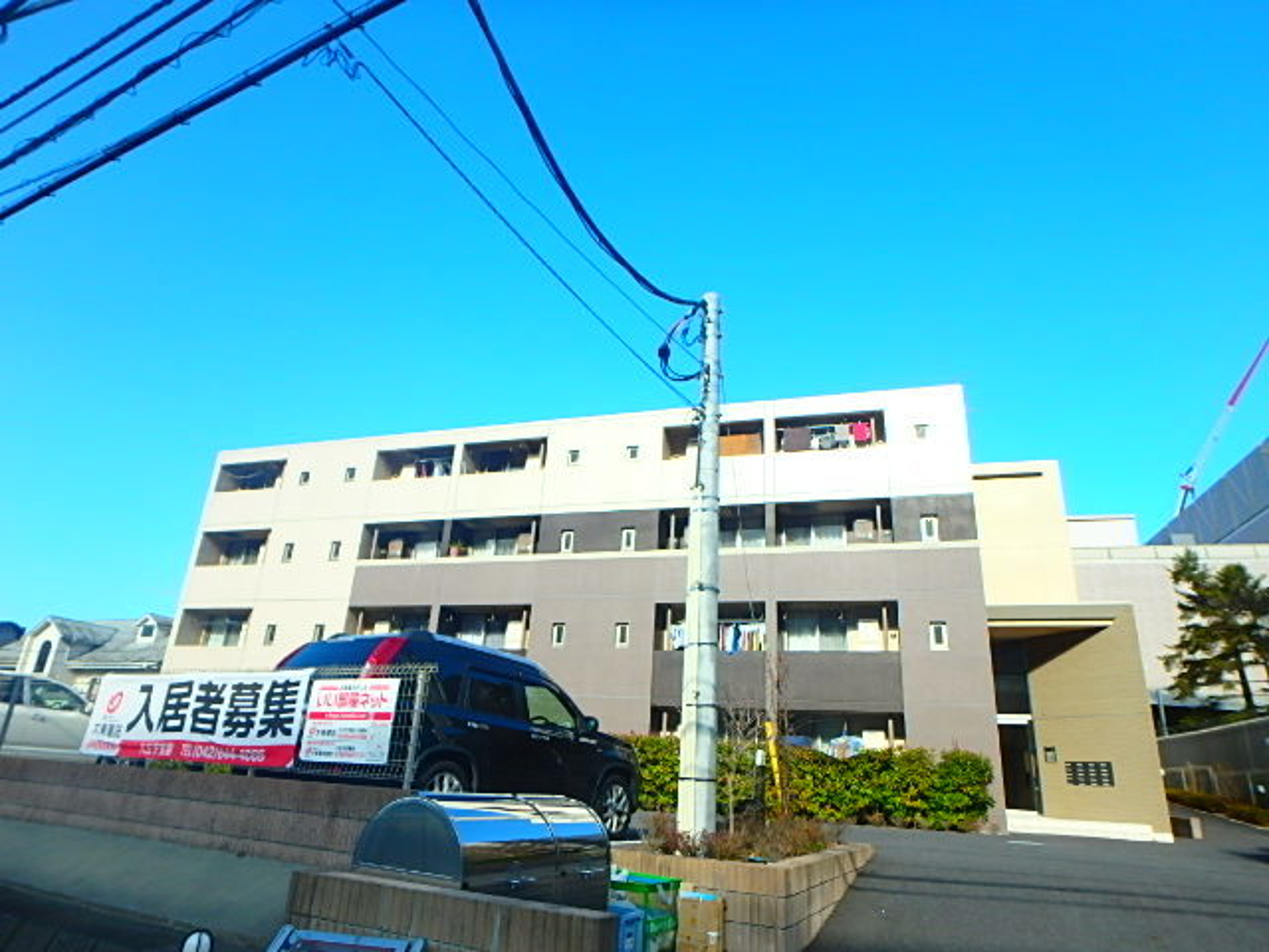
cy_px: 476
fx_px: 770
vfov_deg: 63.4
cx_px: 634
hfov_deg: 79.0
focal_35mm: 21
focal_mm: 3.7
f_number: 3.5
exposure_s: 1/640
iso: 125
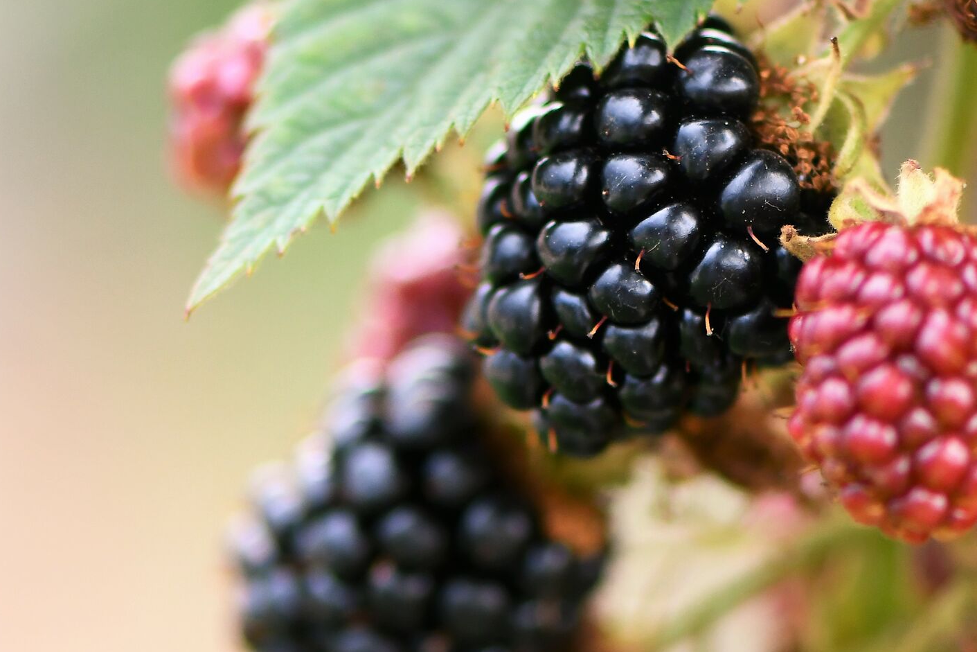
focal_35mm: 267
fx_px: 7246
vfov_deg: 5.1
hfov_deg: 7.7
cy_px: 439
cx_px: 379
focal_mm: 105
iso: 400
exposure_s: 1/200
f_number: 3.2
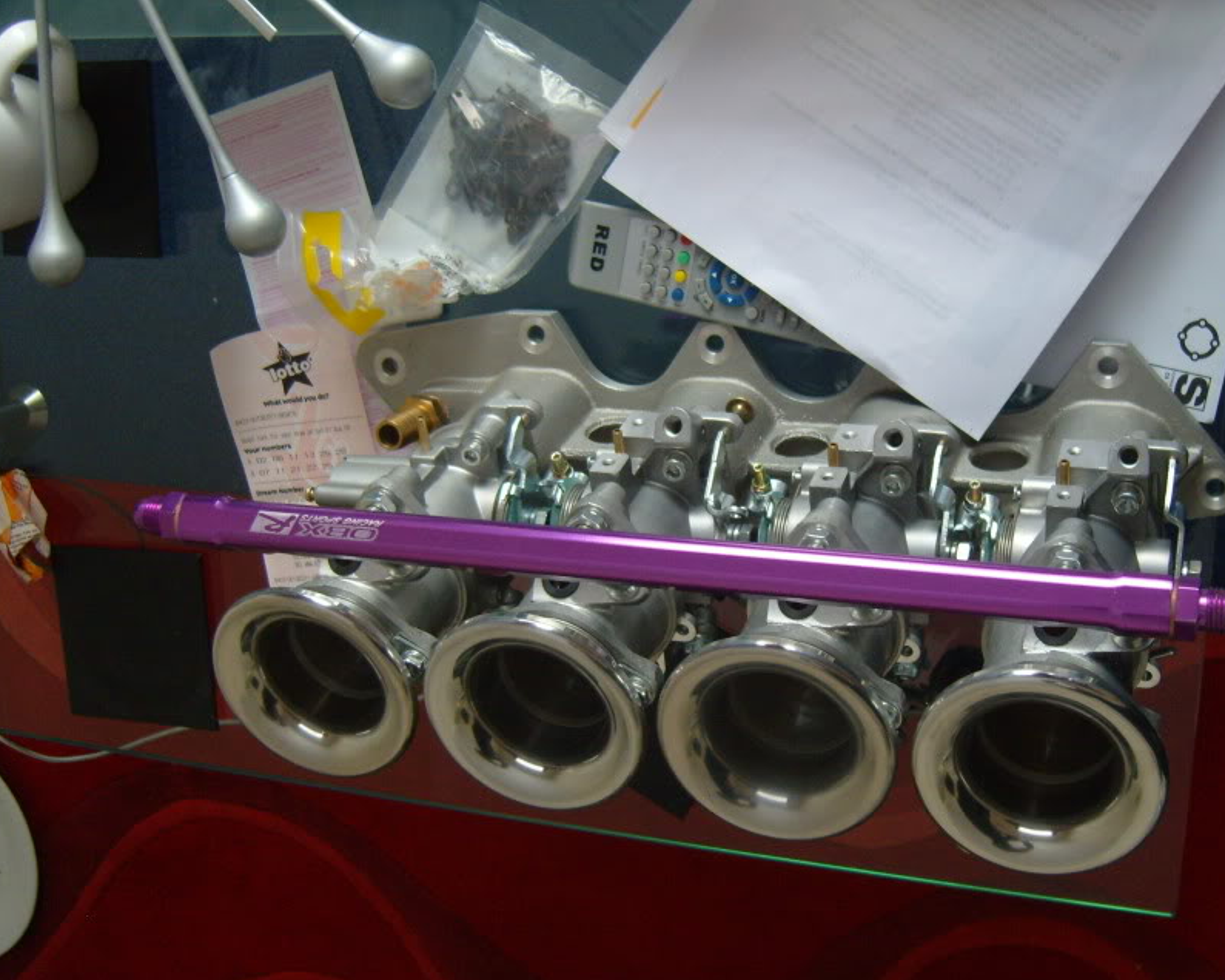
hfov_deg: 41.9
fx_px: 1595
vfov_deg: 34.1
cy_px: 504
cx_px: 701
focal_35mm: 44
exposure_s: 1/30
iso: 183
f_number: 2.8
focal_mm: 7.4
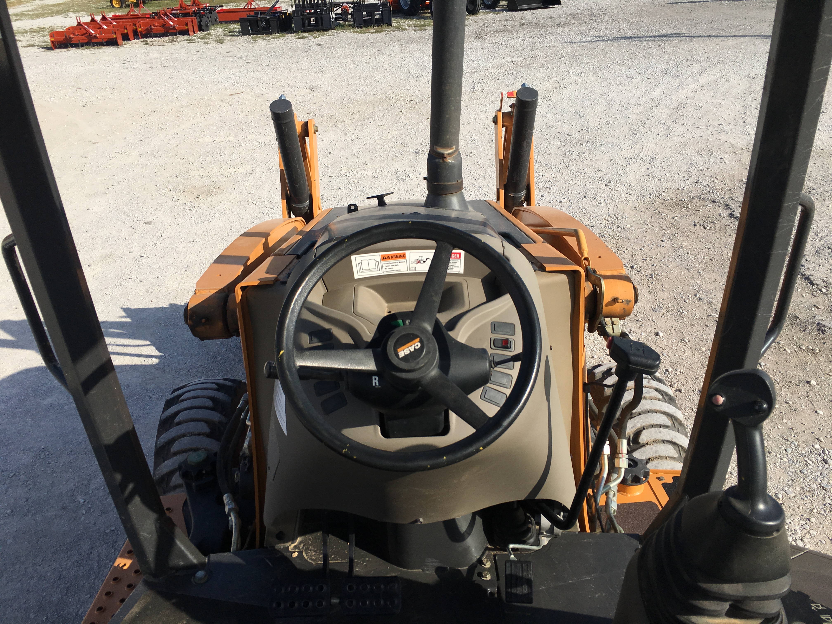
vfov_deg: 48.2
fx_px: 697
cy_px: 312
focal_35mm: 29
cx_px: 416
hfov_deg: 61.7
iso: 25
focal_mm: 4.15
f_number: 2.2
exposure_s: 1/2331
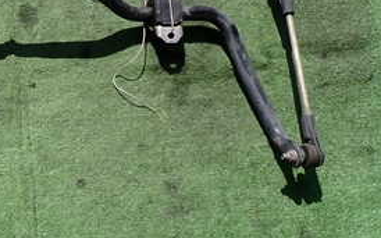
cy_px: 109
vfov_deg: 22.3
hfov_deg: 31.3
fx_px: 602
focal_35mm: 58
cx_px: -35
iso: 100
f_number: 8
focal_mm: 4.5
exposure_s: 1/125
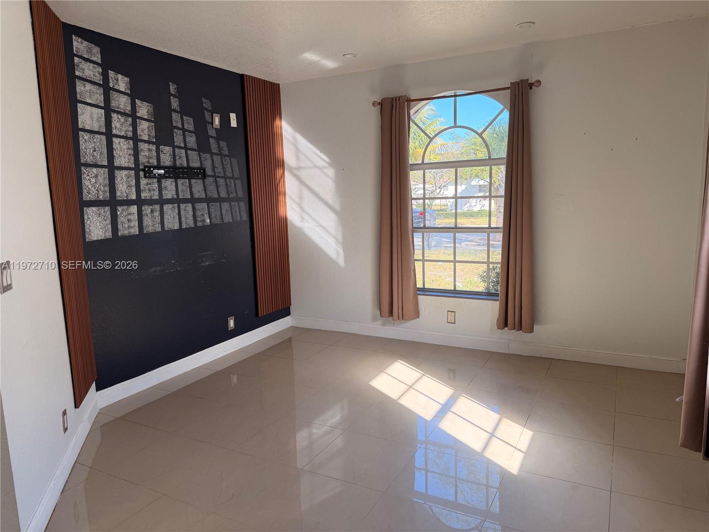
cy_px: 266
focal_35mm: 24
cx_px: 354
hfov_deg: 71.6
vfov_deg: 56.8
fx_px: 492
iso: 80
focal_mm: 6.76
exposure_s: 1/171
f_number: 1.78
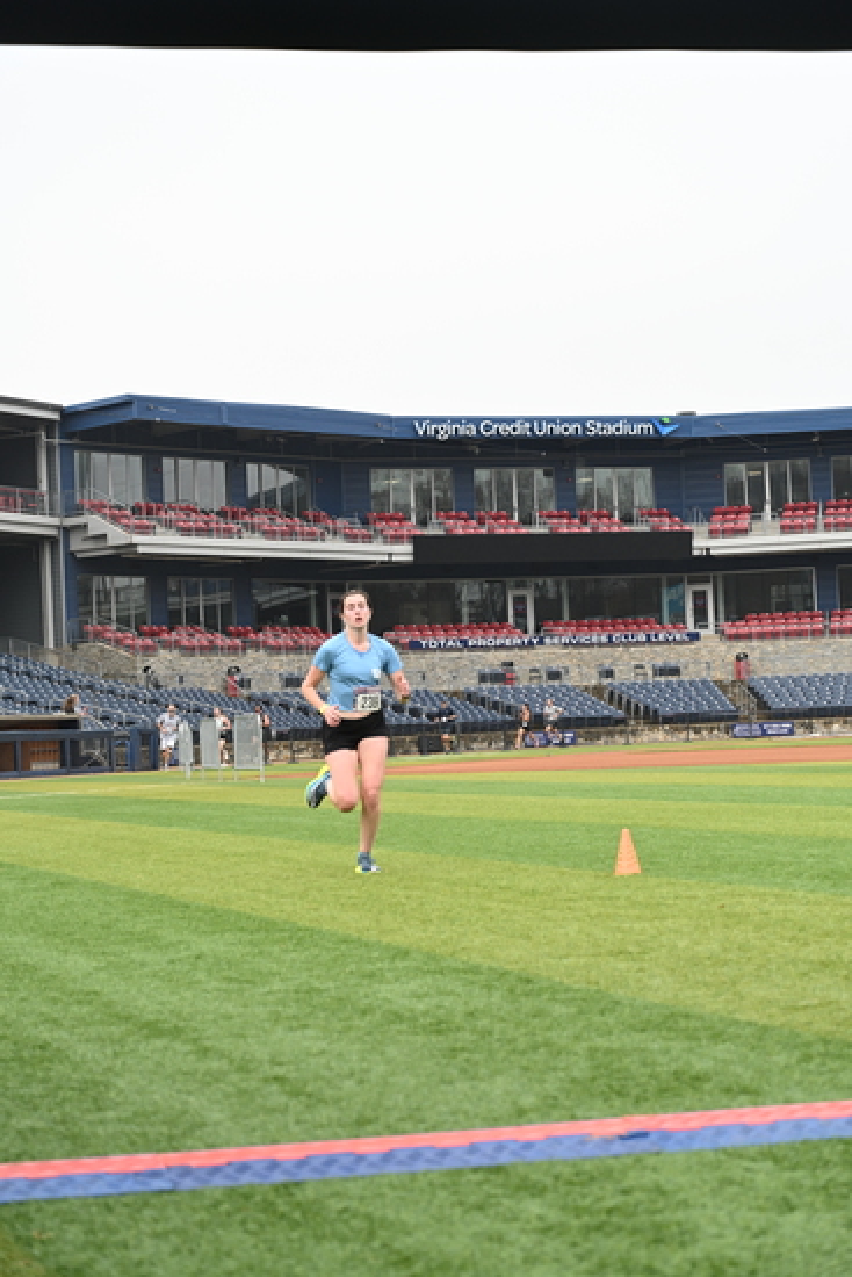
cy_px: 638
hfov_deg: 19.5
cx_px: 426
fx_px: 2483
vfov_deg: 28.8
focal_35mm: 70
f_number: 5.6
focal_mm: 70
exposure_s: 1/1000
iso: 800
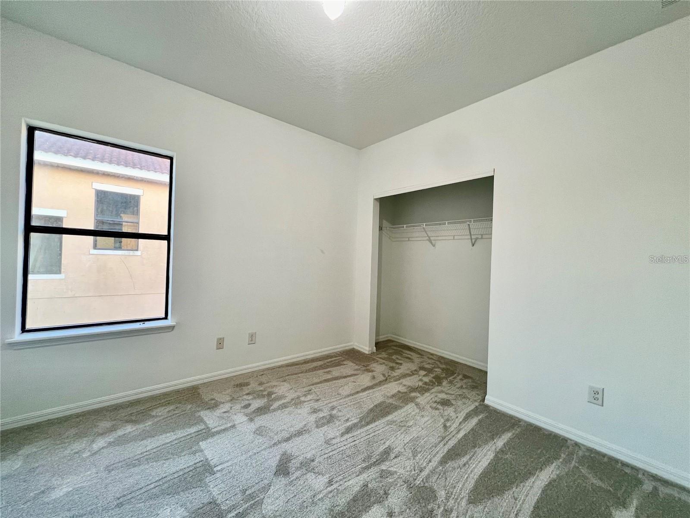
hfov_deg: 106.2
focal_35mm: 13
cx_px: 345
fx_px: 259
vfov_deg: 89.9
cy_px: 259
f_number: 1.8
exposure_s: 1/60
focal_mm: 1.57
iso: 160
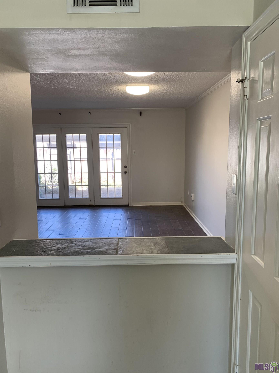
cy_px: 186
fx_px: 279
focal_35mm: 26
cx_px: 140
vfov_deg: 67.3
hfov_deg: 53.1
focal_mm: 4.25
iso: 50
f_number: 1.8
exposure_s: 1/60
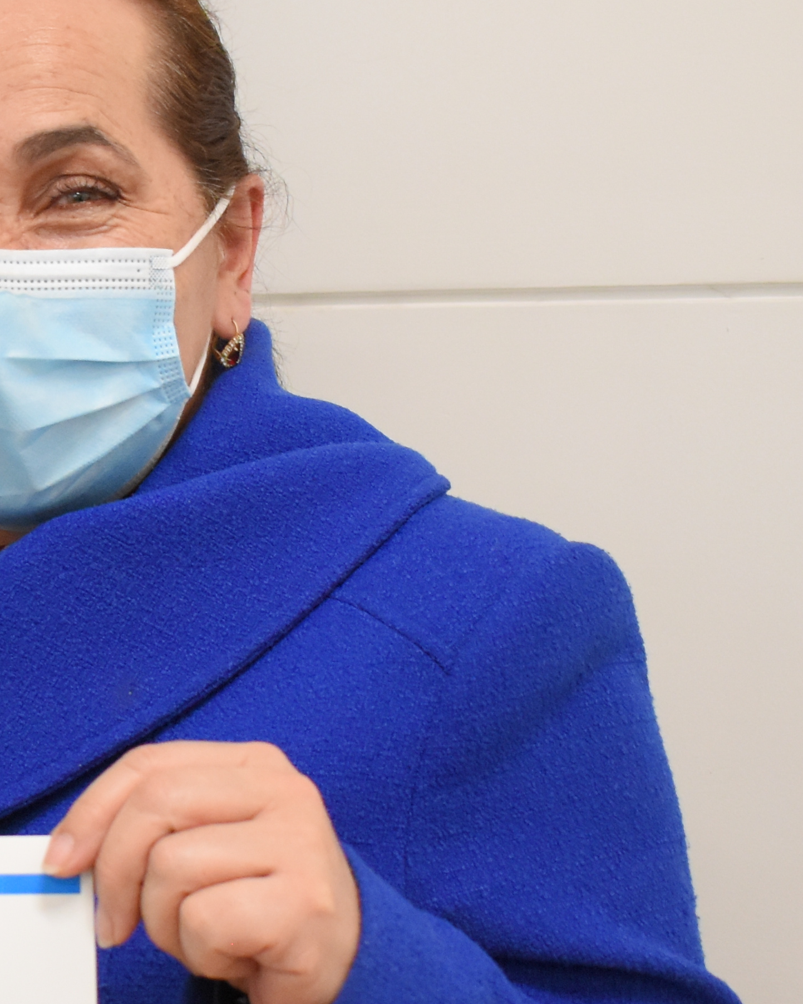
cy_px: 608
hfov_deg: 14.3
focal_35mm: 103
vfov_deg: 18.6
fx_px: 3060
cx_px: -264
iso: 1400
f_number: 3.8
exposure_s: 1/60
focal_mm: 22
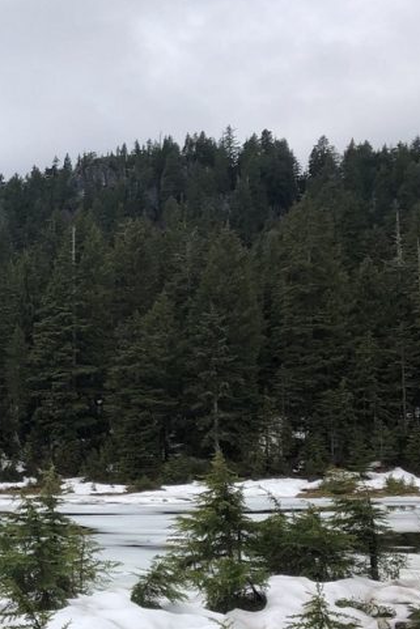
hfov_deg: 19.2
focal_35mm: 62
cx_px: -211
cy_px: 430
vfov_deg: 32.1
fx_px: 1084
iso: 20
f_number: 1.8
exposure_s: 1/2857
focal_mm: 3.99
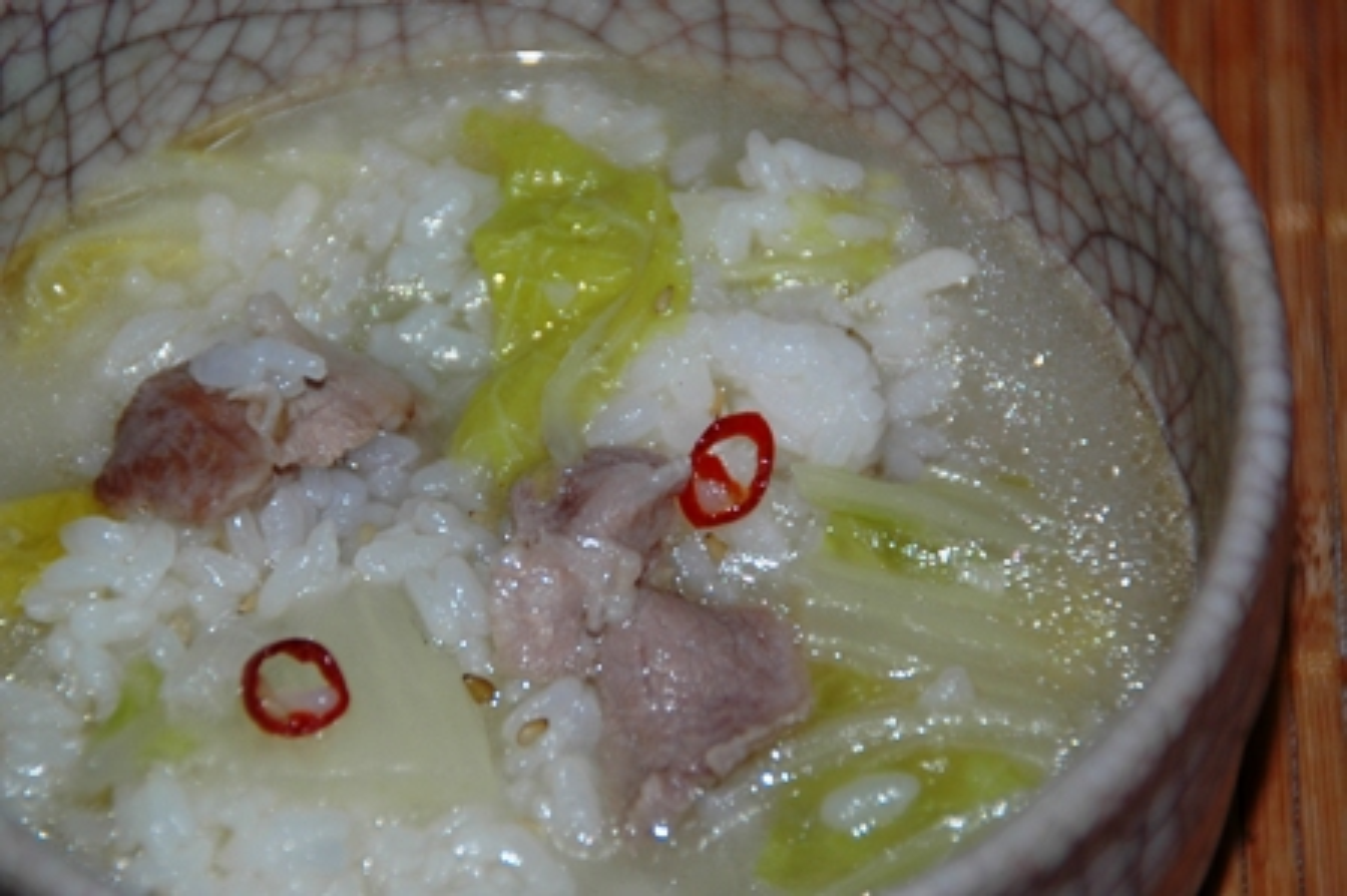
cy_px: 448
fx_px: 11216
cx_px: 674
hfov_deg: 6.9
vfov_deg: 4.6
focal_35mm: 300
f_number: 6.3
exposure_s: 1/60
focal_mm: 200
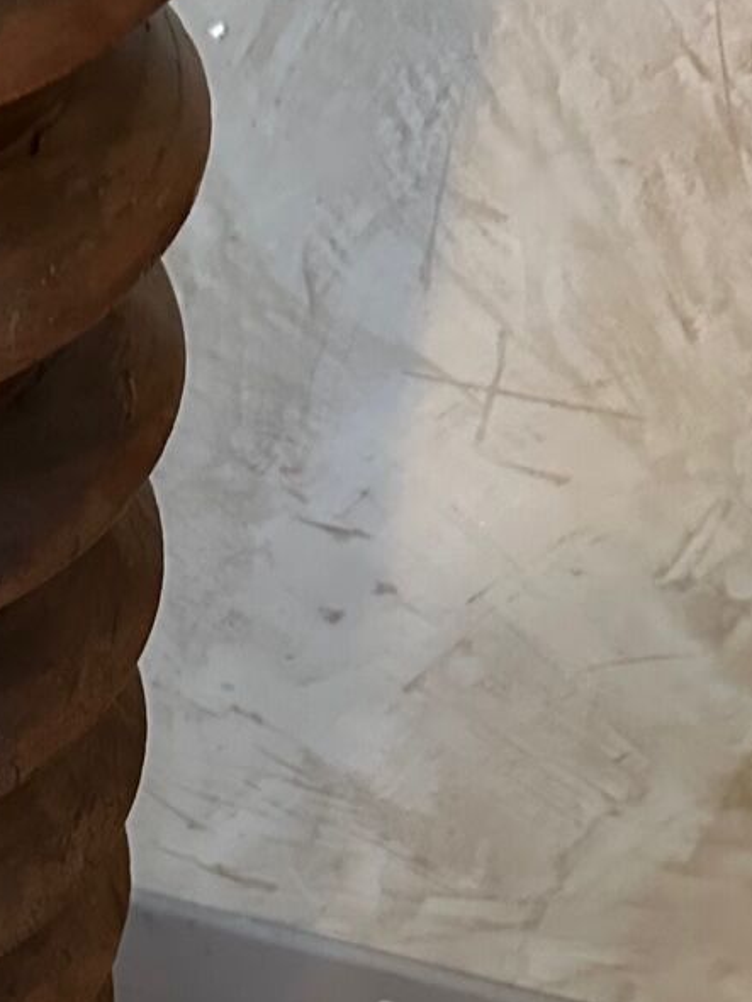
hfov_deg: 17.5
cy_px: 1065
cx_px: -17
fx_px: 2373
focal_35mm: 82
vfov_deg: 22.6
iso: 800
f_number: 1.78
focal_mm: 6.86
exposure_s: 1/50
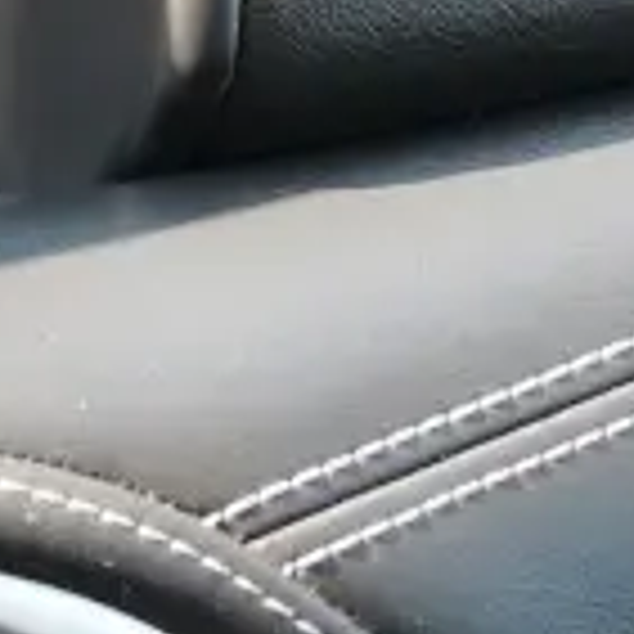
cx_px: -773
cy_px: -99
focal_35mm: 174
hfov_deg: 9.2
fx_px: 3606
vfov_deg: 9.9
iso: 320
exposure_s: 1/60
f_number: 3.6
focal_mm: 30.2
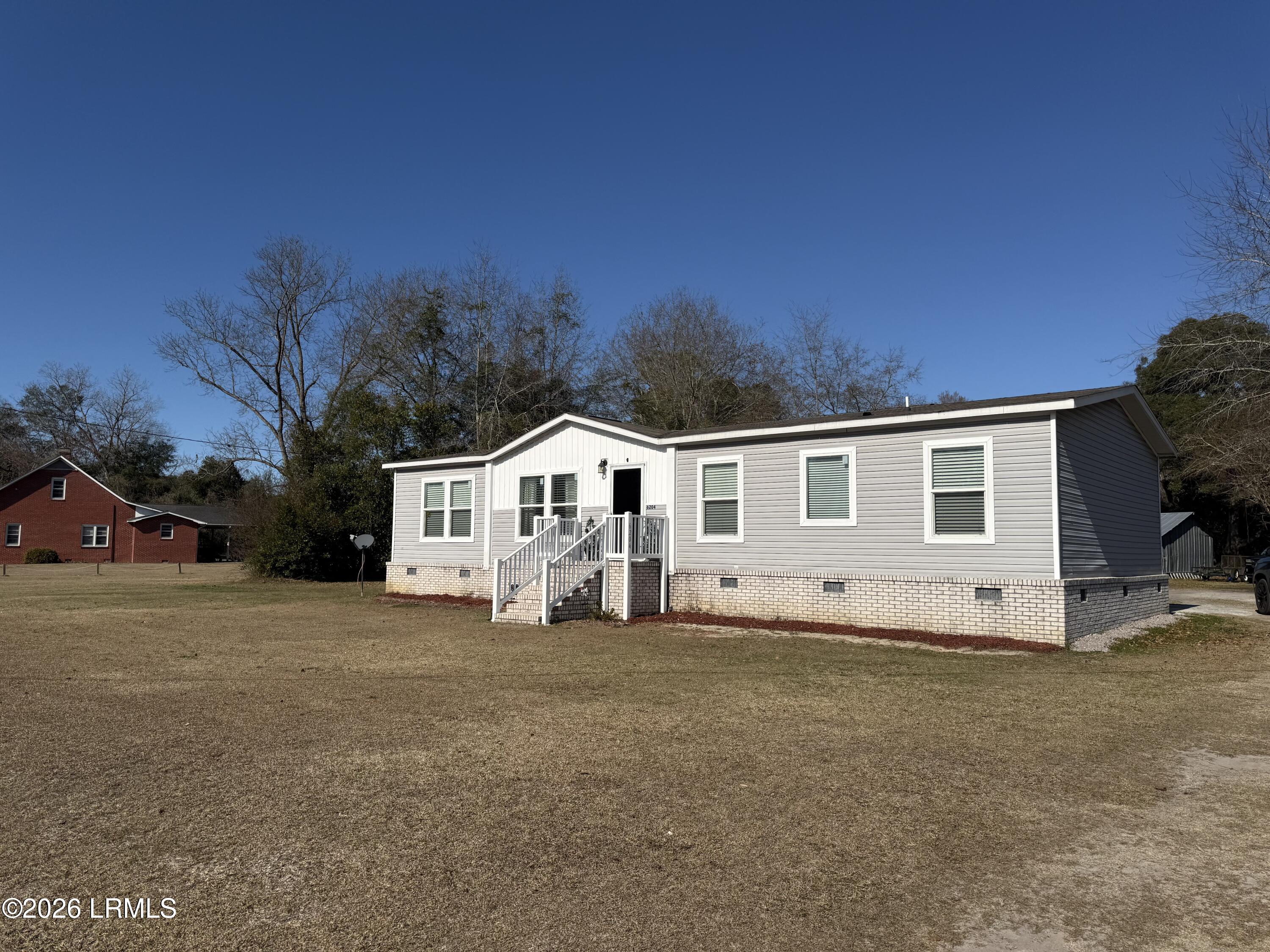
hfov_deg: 71.6
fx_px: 881
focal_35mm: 24
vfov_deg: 56.8
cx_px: 635
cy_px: 476
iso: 80
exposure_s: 1/9091
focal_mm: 6.76
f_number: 1.78
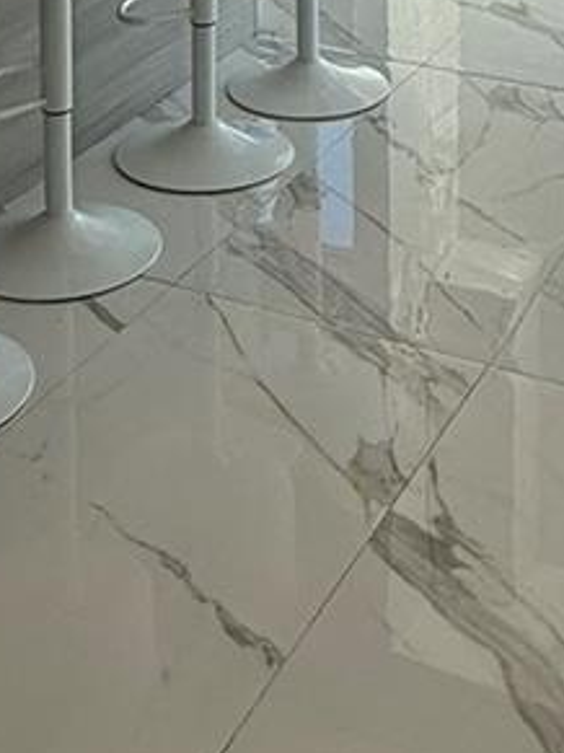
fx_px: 1609
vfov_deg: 21.1
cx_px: 295
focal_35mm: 74
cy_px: -453
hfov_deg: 19.9
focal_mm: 2.22
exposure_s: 1/619
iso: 50
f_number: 2.2
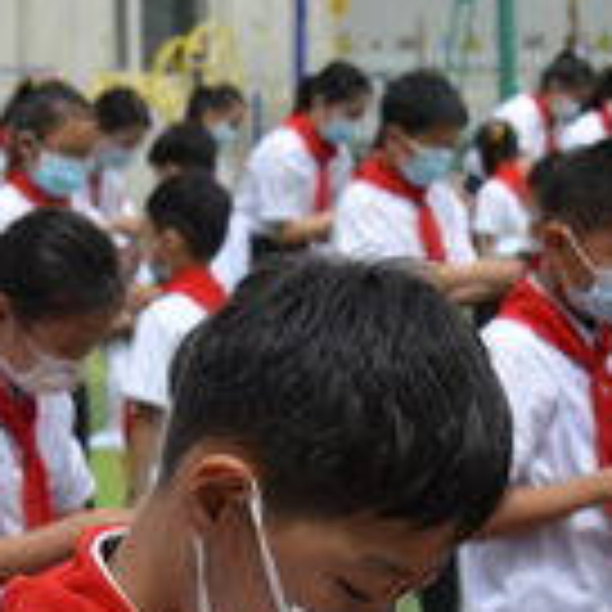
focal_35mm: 383
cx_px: 540
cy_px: 628
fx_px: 7661
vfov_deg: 4.6
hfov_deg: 4.6
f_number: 14
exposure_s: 1/640
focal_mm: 82
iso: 640
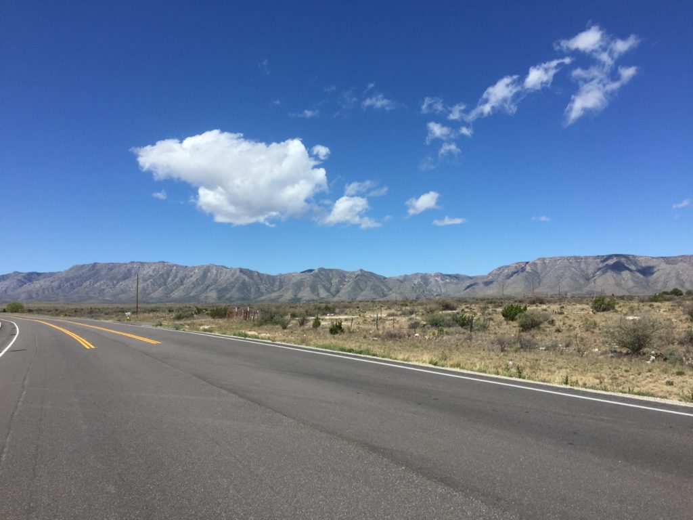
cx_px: 346
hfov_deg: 61.7
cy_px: 260
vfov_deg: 48.2
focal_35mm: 29
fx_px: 581
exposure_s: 1/3049
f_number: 2.2
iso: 32
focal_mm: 4.15
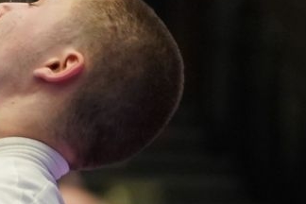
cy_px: 161
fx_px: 6935
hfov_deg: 2.5
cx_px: -522
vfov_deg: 1.7
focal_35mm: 816
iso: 2000
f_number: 2.8
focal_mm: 147
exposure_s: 1/1000
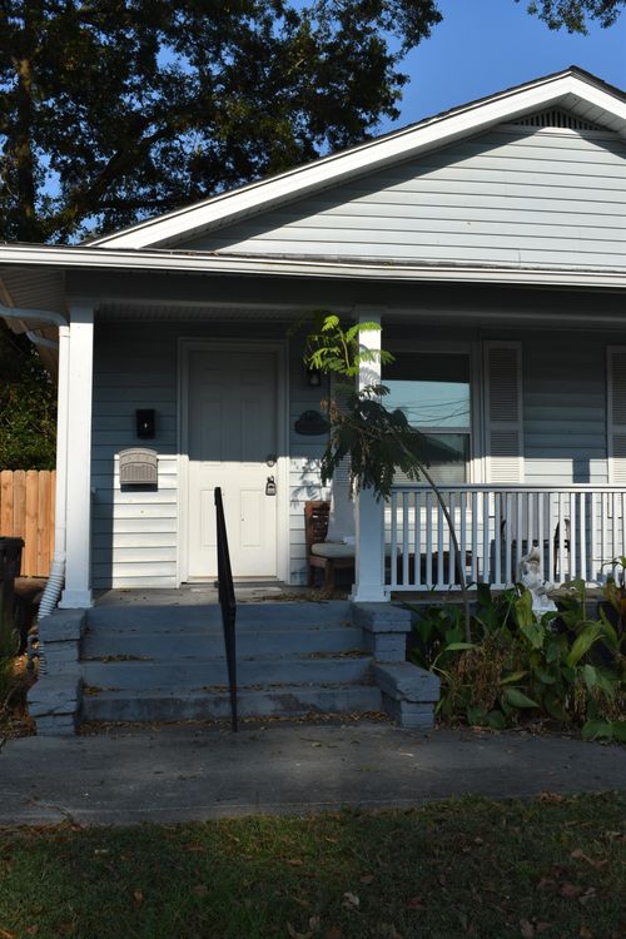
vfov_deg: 47.9
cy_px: 470
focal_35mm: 40
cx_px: 313
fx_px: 1056
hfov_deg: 33.0
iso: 200
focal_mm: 27
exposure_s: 1/500
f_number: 10
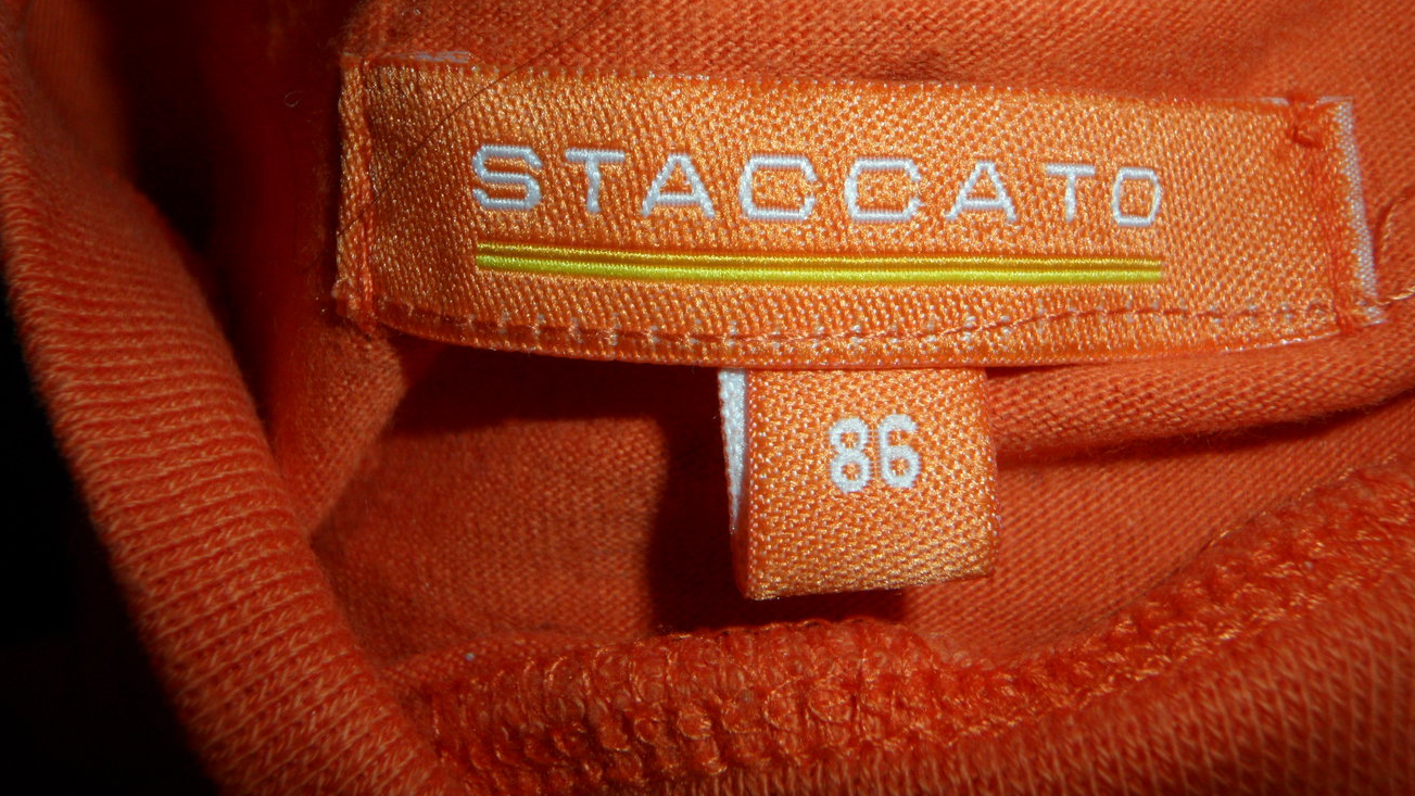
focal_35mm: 39
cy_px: 391
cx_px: 723
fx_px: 1463
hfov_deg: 51.6
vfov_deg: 30.4
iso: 100
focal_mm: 5.7
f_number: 9.5
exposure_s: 1/10
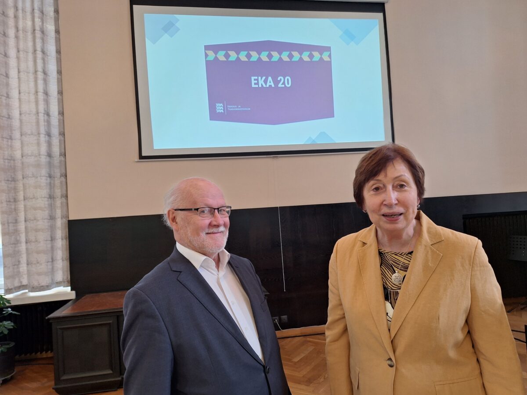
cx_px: 264
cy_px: 198
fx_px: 350
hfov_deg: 73.9
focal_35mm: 23
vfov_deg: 58.9
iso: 100
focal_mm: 5.54
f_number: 1.8
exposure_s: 1/50
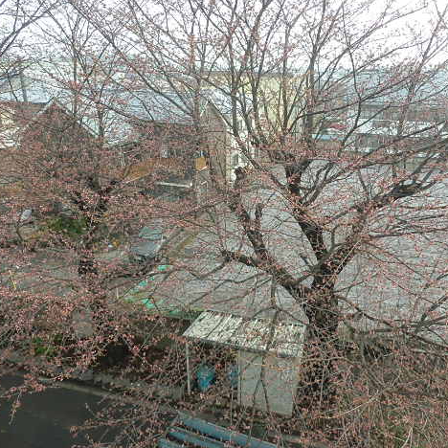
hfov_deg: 55.3
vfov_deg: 55.6
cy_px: 227
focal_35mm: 29
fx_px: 425
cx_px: 261
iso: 80
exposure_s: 1/100
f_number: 3
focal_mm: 4.2
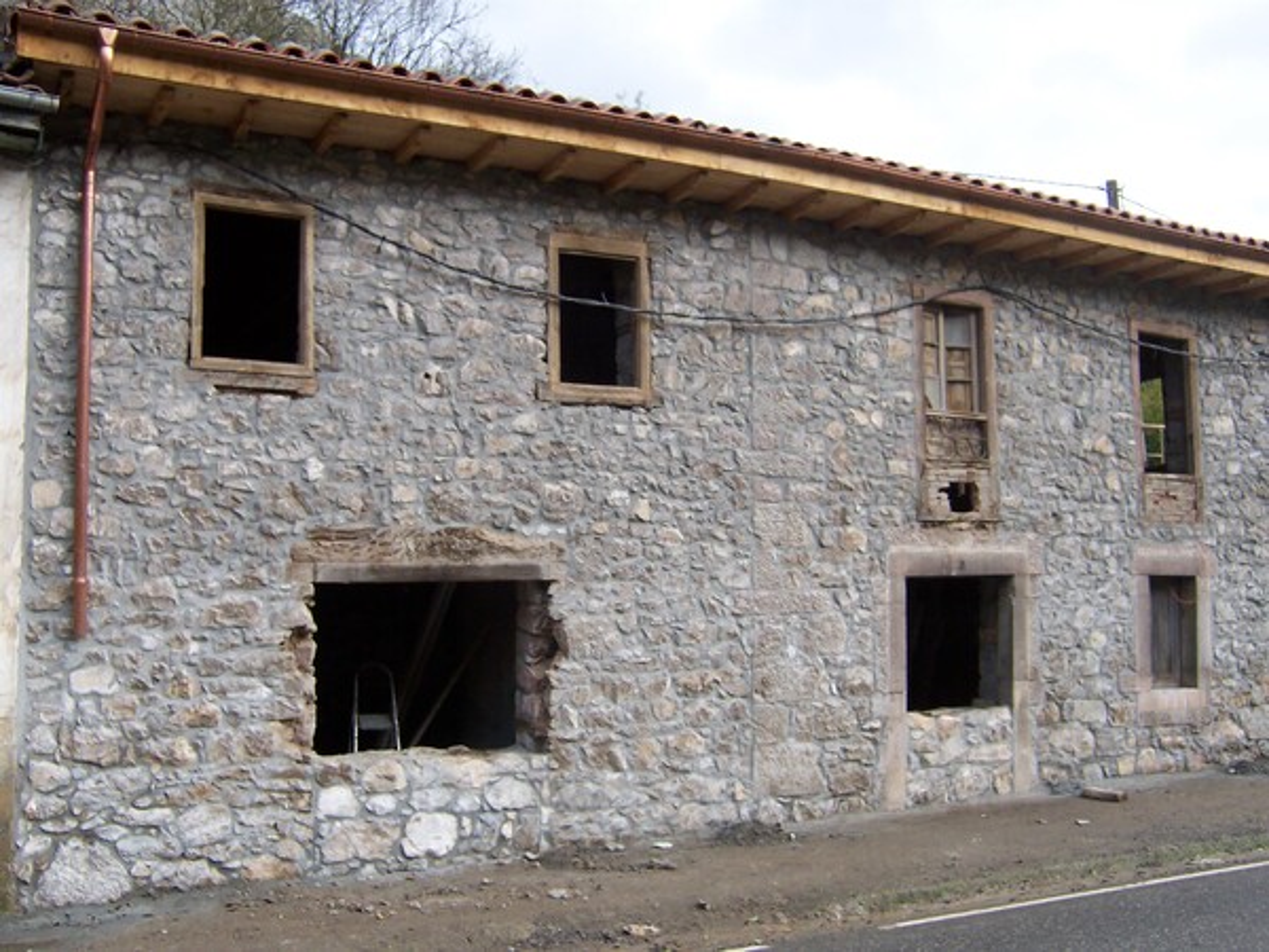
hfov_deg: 51.4
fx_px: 1320
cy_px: 476
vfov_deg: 39.7
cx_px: 634
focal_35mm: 36
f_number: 3.4
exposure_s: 1/125
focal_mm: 5.6
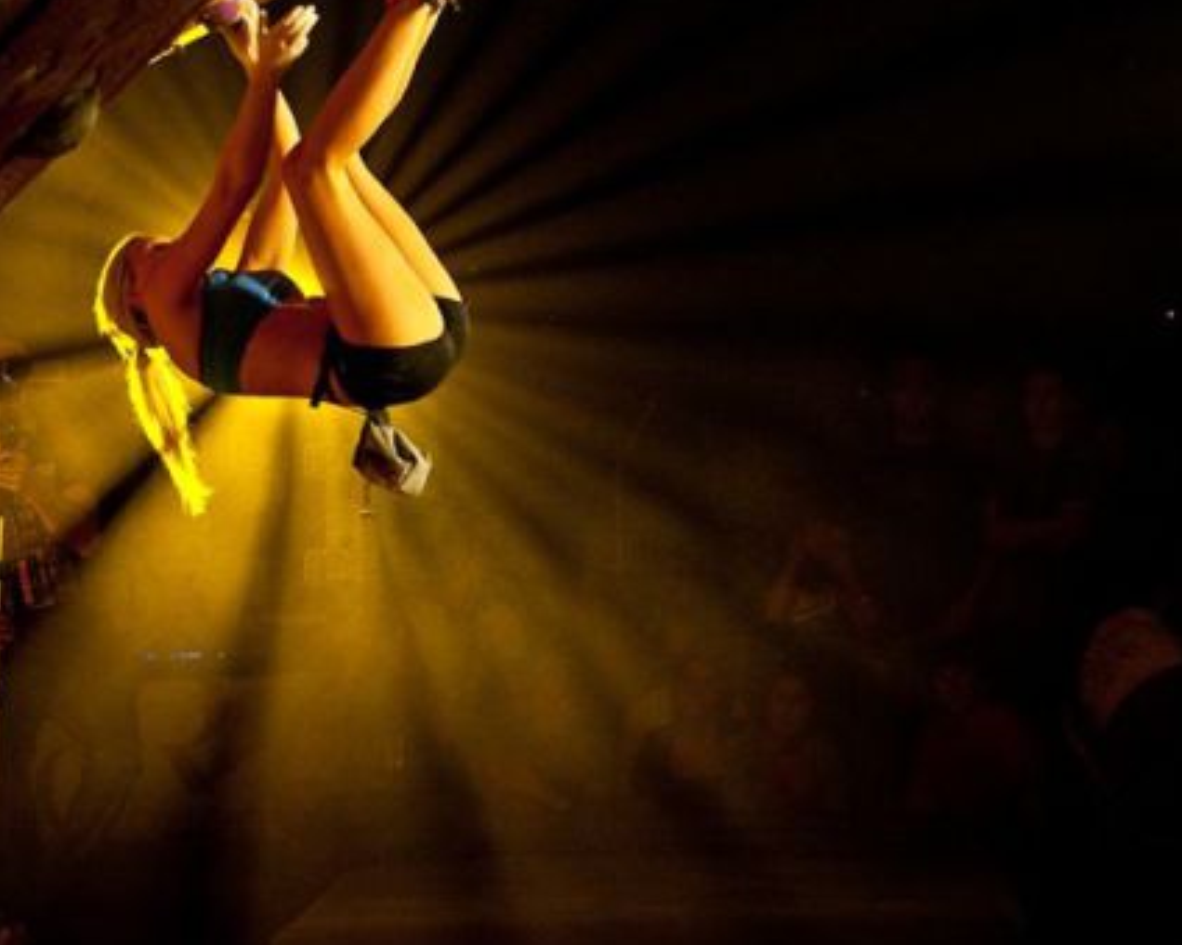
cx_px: 750
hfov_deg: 11.3
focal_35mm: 170
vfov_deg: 9.1
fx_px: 5946
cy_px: 440
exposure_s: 1/125
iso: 3200
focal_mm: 120
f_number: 3.2
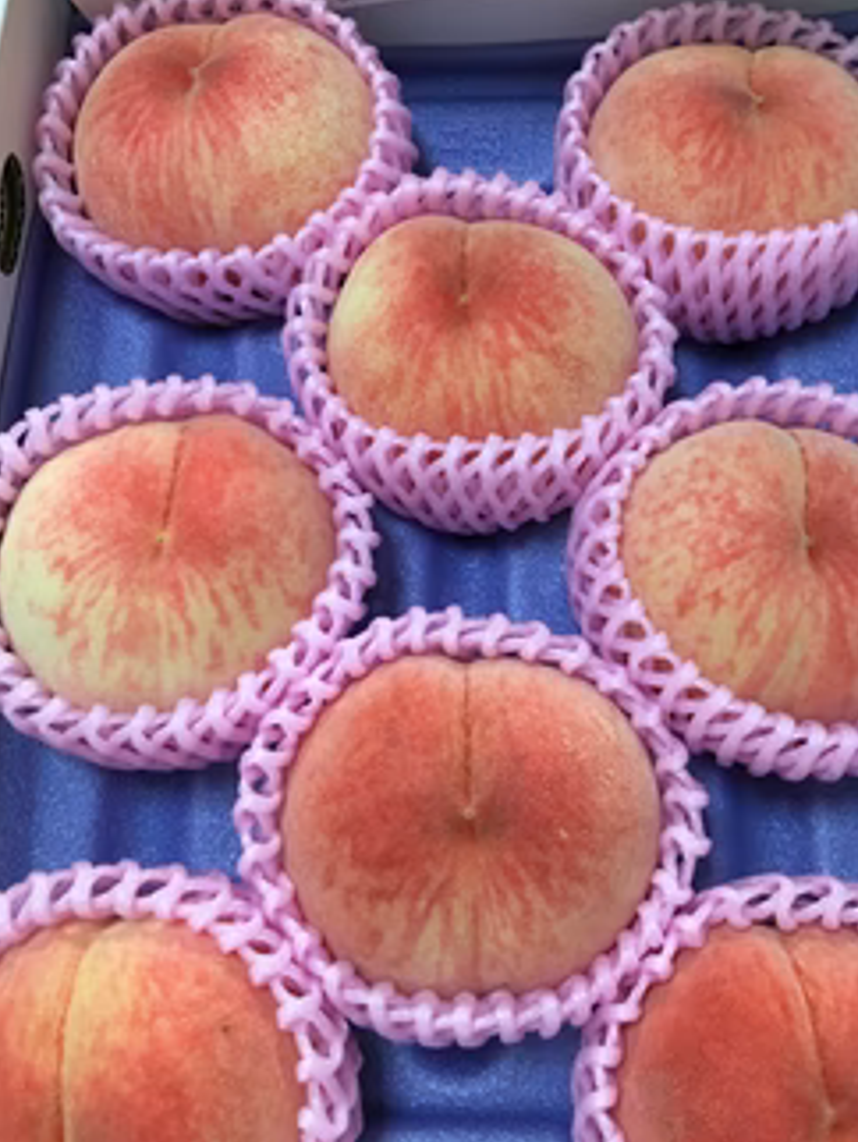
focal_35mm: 36
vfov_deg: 51.0
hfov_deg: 39.6
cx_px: 489
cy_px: 465
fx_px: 1188
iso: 125
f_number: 2.2
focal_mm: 4.15
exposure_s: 1/30
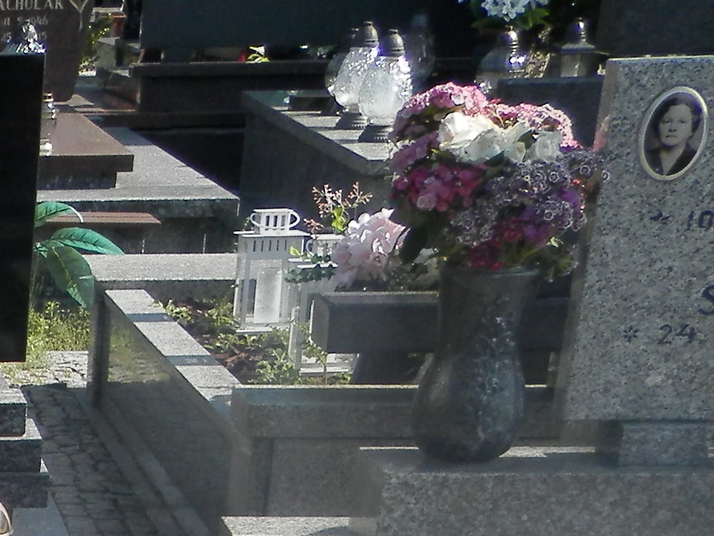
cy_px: 1037
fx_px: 2310
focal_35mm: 112
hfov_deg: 15.5
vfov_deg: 11.9
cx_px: -503
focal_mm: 5
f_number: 3.2
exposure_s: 1/640
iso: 80
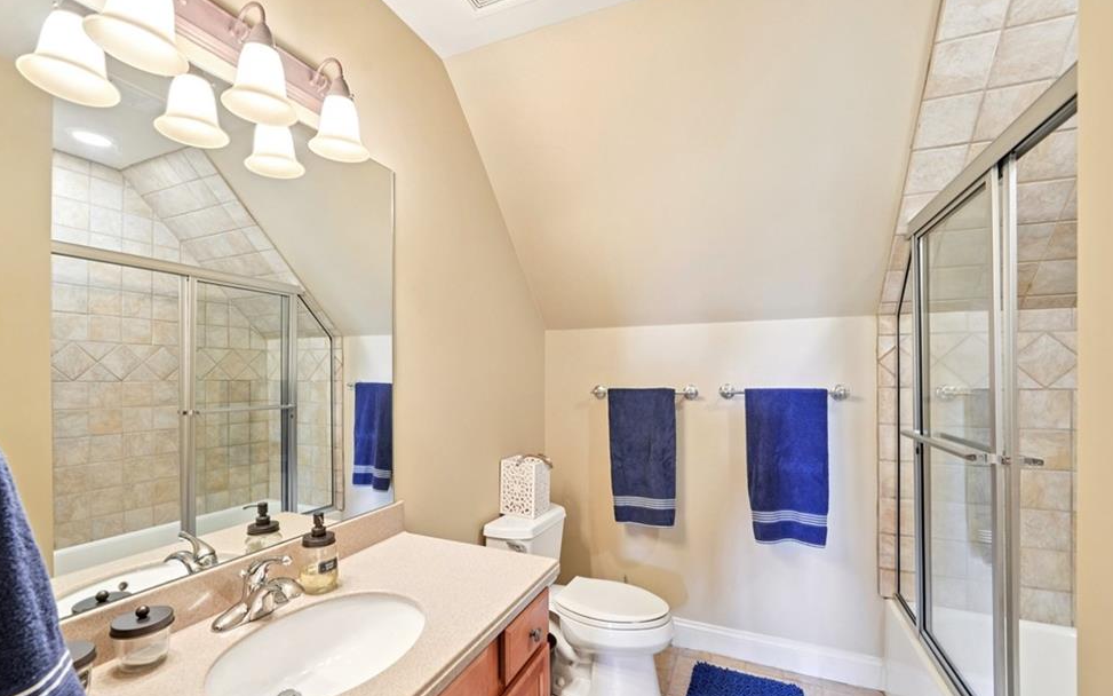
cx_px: 543
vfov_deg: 74.6
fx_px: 455
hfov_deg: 101.4
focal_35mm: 15
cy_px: 378
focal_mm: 14
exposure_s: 1/5
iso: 320
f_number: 8
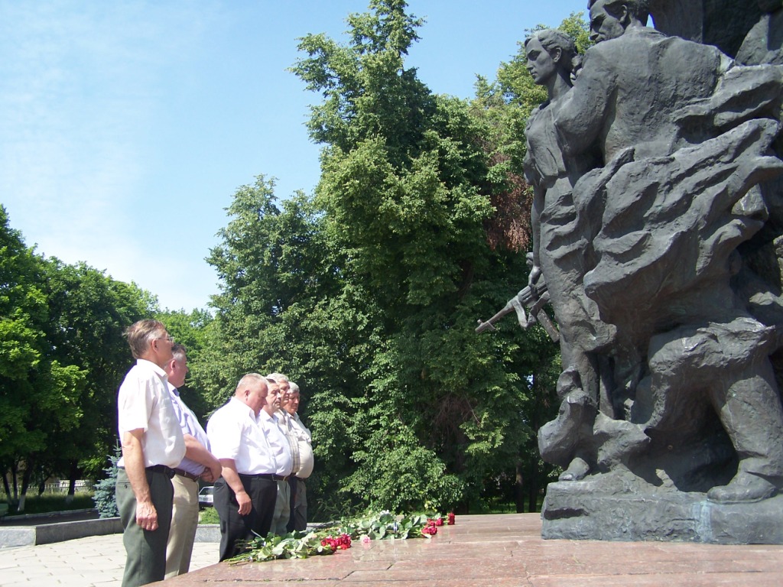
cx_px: 392
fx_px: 860
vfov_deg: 37.7
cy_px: 294
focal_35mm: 38
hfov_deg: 49.0
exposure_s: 1/750
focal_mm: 6.3
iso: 80
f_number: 2.8
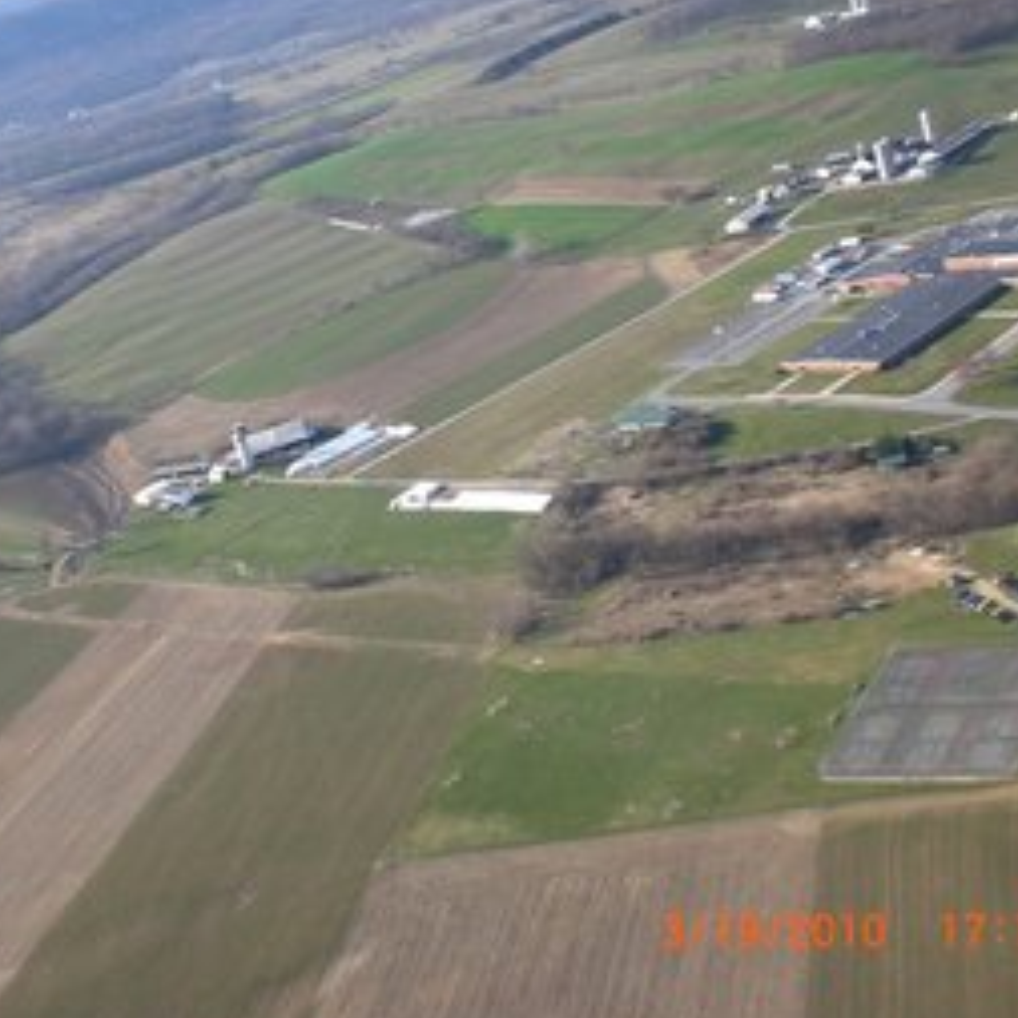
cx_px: 354
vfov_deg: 32.2
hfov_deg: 32.0
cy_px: 451
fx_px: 1763
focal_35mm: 53
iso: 50
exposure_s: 1/200
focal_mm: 6.3
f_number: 4.4
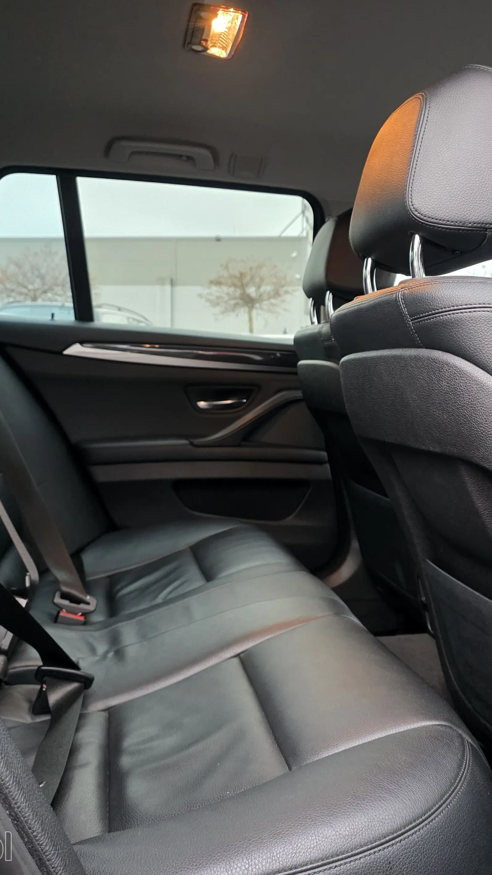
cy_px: 430
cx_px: 301
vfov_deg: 58.0
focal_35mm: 34
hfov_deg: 34.5
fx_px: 789
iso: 800
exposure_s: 1/100
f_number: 1.7
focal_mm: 6.3
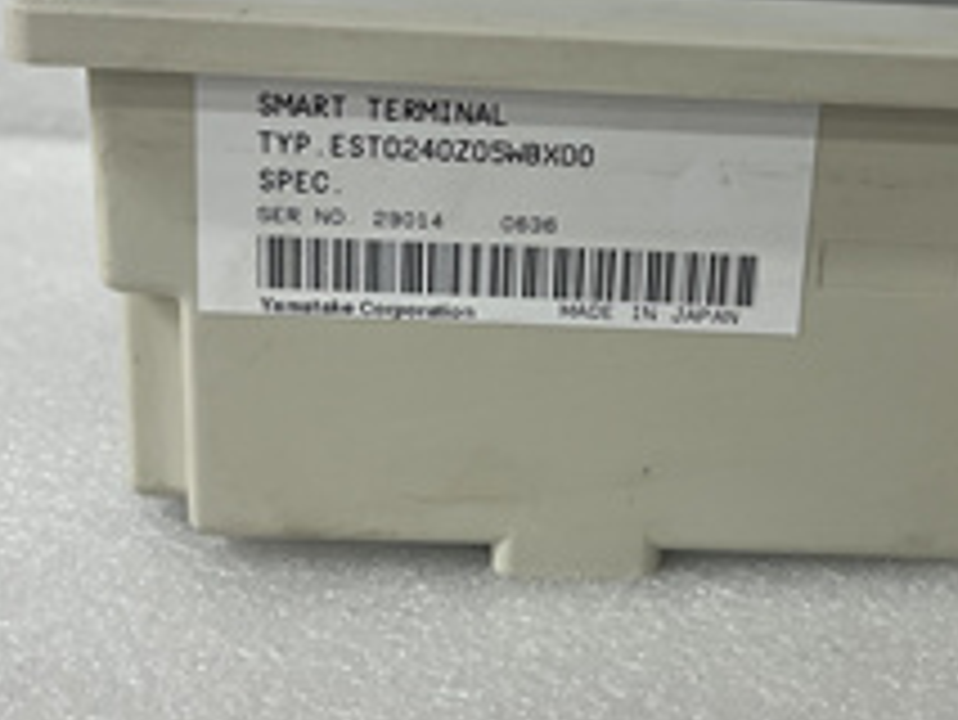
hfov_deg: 31.4
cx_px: 652
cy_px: 169
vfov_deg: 23.8
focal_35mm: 61
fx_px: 1689
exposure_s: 1/100
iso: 125
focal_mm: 5.1
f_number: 1.6
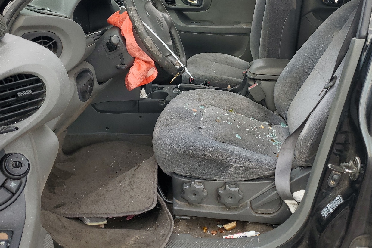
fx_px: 362
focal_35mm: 35
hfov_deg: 54.4
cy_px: 73
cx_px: 202
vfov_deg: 37.2
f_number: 1.5
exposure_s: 1/435
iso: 50
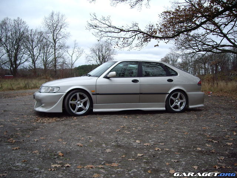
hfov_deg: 49.0
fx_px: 260
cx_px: 118
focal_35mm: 38
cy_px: 89
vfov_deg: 37.7
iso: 64
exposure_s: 1/125
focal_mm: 6.2
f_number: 2.7
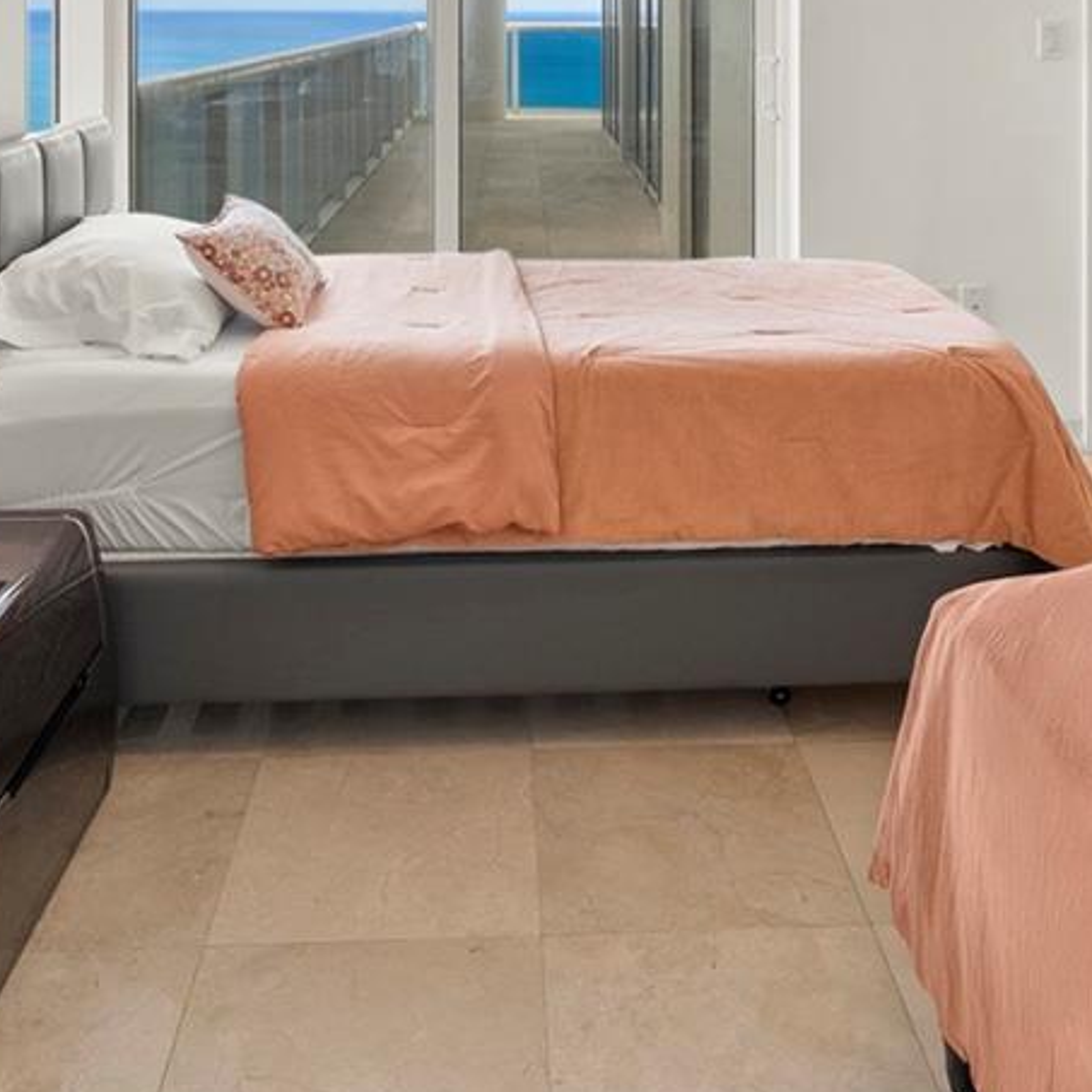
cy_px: 19
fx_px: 1285
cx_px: 581
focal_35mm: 36
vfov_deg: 40.7
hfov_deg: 46.0
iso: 400
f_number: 8
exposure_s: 1/30
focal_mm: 12
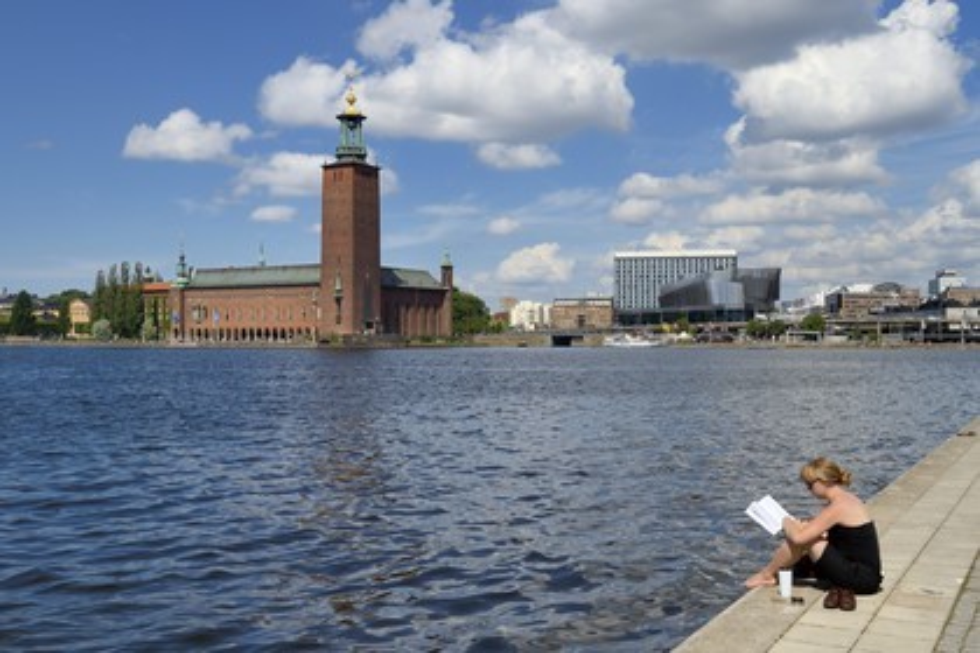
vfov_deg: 31.9
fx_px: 1143
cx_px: 490
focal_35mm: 42
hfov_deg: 46.4
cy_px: 326
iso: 200
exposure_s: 1/250
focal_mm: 42
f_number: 16
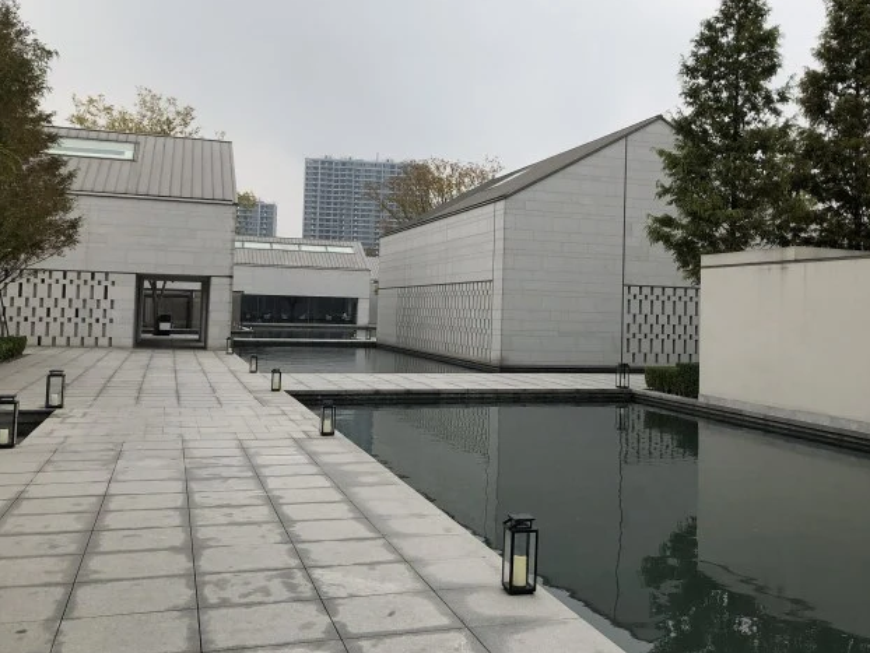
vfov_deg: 39.5
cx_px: 515
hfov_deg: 51.1
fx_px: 905
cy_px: 259
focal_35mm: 36
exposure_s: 1/421
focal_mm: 4
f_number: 1.8
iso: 20
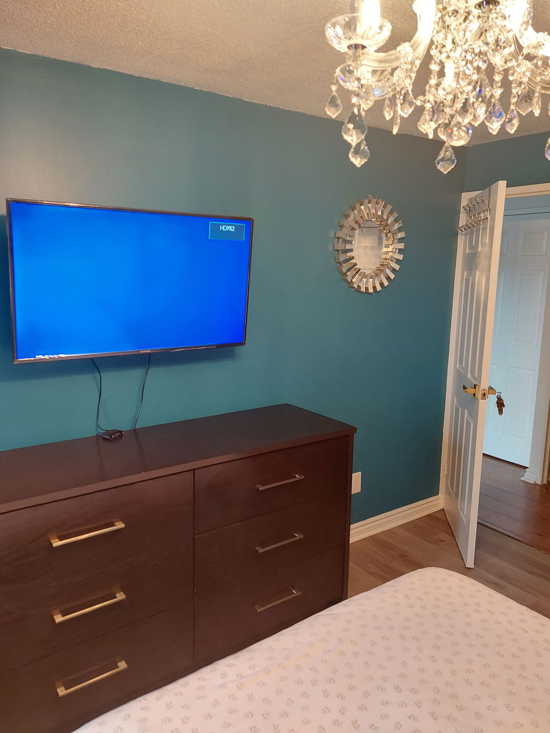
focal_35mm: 25
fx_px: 530
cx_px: 272
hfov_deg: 54.9
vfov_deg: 69.4
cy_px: 356
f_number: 1.8
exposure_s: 1/60
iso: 250
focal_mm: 5.23
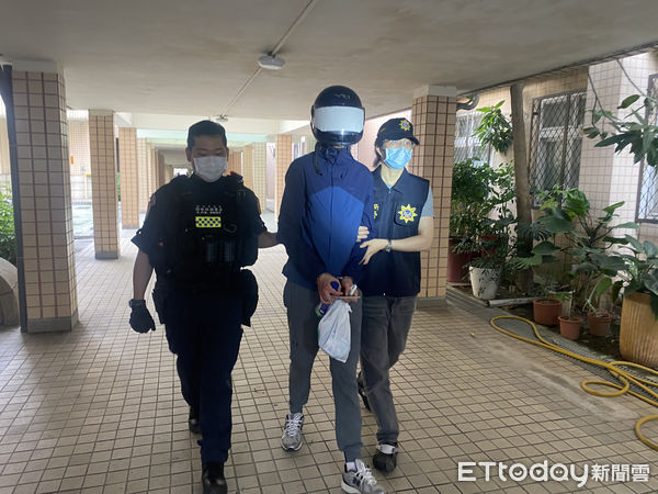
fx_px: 494
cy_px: 247
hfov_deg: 67.3
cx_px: 329
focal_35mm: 26
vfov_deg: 53.1
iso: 125
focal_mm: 4.25
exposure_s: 1/95
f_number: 1.8
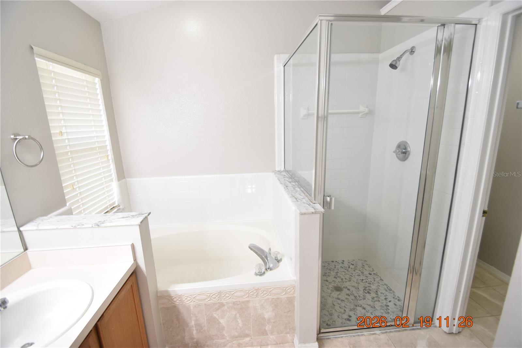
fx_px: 217
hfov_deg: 100.4
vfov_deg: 77.3
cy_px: 174
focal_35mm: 15
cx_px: 261
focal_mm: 10
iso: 800
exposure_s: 1/45
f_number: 3.5
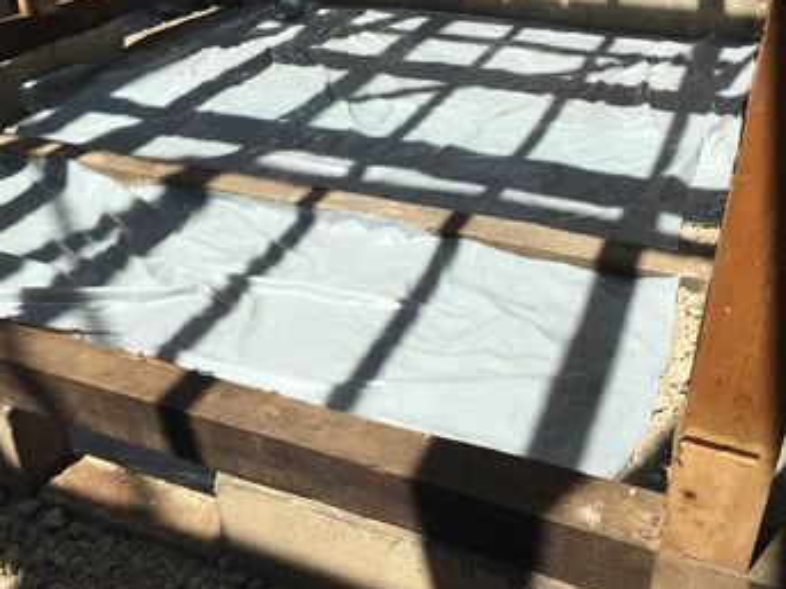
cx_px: 387
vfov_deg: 37.7
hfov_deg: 49.0
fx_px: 863
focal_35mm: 38
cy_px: 267
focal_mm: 4.15
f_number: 2.2
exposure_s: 1/1637
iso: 25
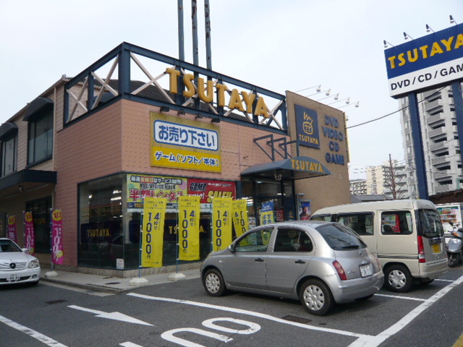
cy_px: 174
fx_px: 375
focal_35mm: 28
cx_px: 232
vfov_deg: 49.7
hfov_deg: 63.4
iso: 100
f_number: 2.8
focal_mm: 4.6
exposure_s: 1/640
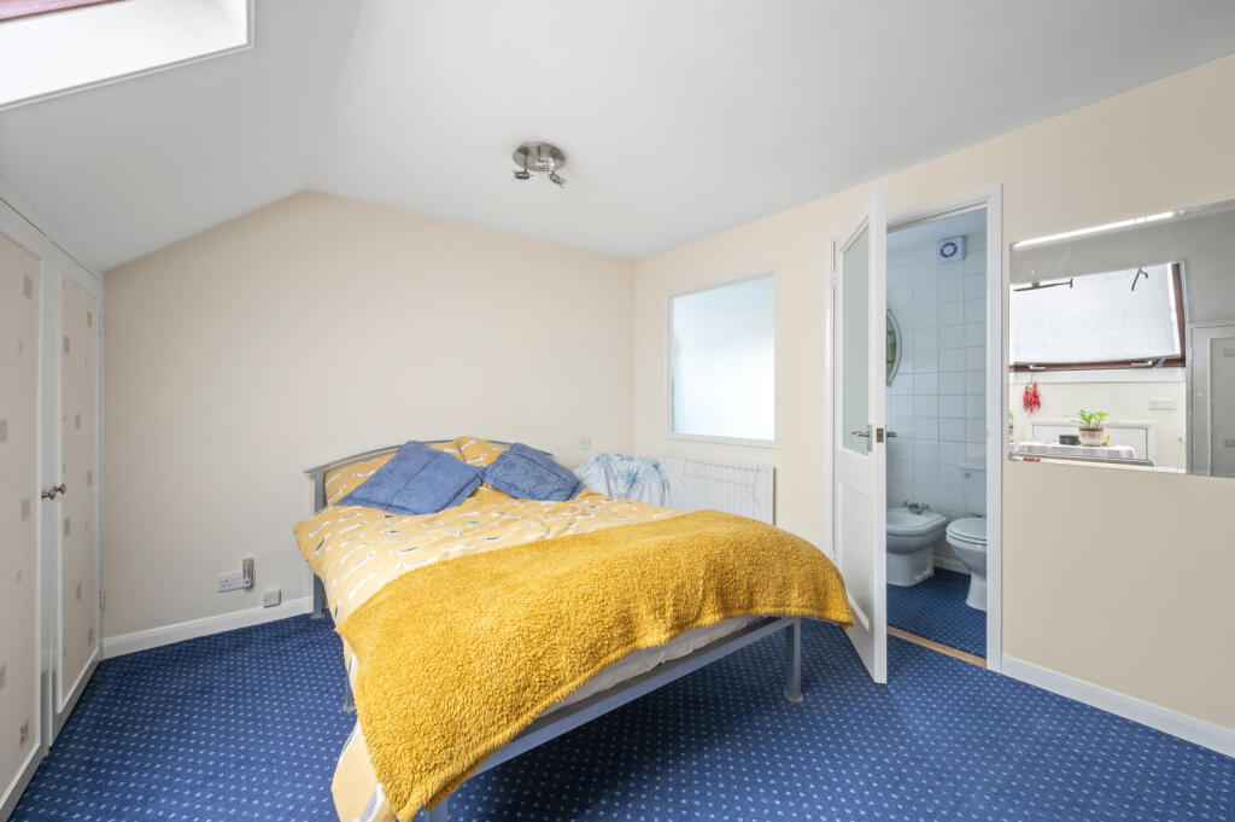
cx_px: 618
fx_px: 480
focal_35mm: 14
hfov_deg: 104.3
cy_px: 411
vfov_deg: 81.1
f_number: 16
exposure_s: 1/1.67
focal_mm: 14
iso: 200
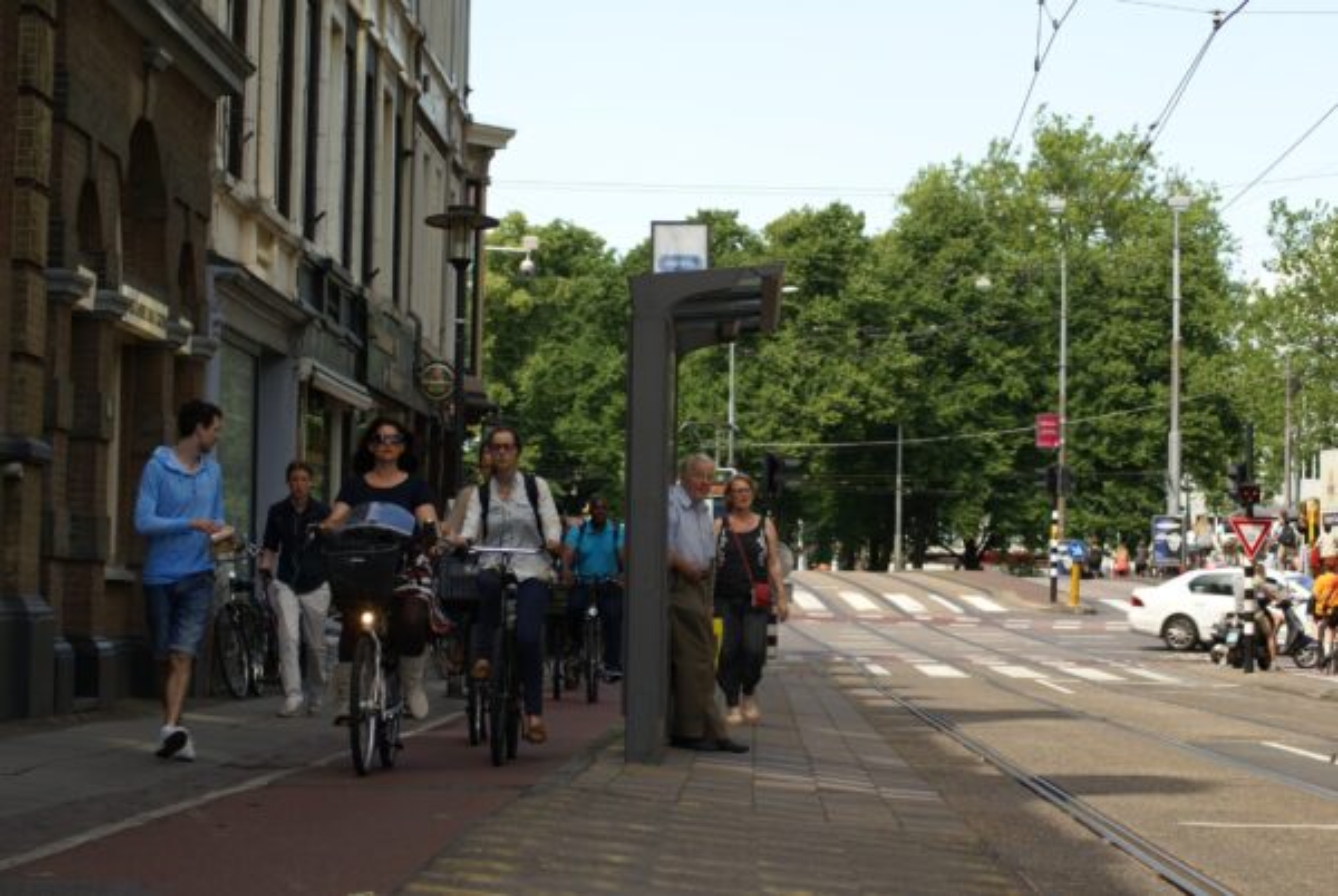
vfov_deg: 13.1
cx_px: 669
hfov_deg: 19.4
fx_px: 3908
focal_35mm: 105
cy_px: 448
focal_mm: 70
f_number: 6.3
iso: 100
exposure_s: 1/160
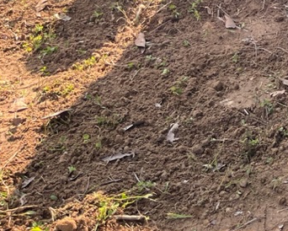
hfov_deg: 16.6
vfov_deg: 14.9
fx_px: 810
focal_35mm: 95
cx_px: 529
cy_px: -126
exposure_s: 1/646
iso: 50
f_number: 1.6
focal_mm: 5.1
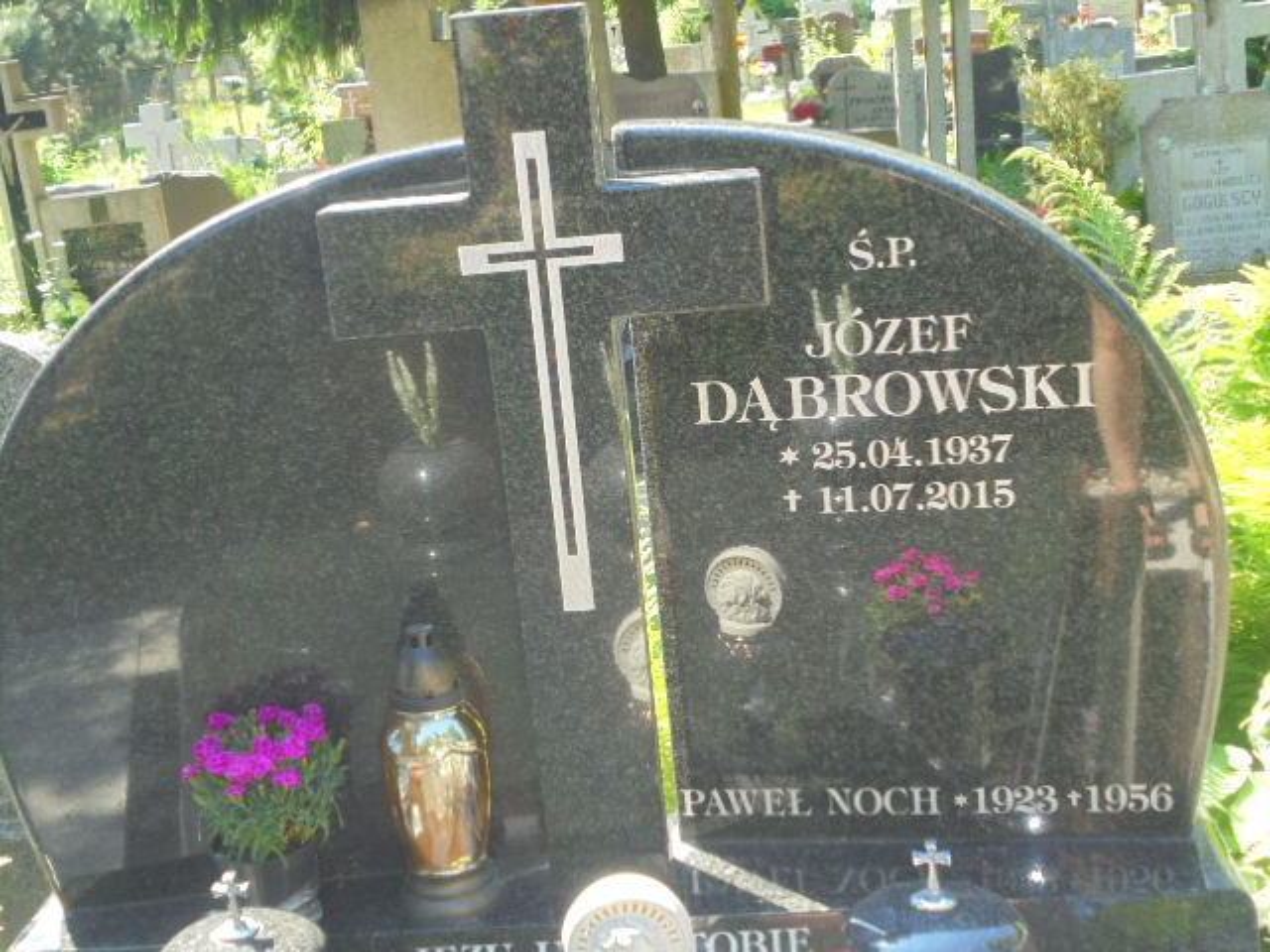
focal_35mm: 49
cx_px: 635
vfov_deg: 29.7
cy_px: 476
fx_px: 1798
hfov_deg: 38.9
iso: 100
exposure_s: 1/50
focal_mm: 8.9
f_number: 4.8
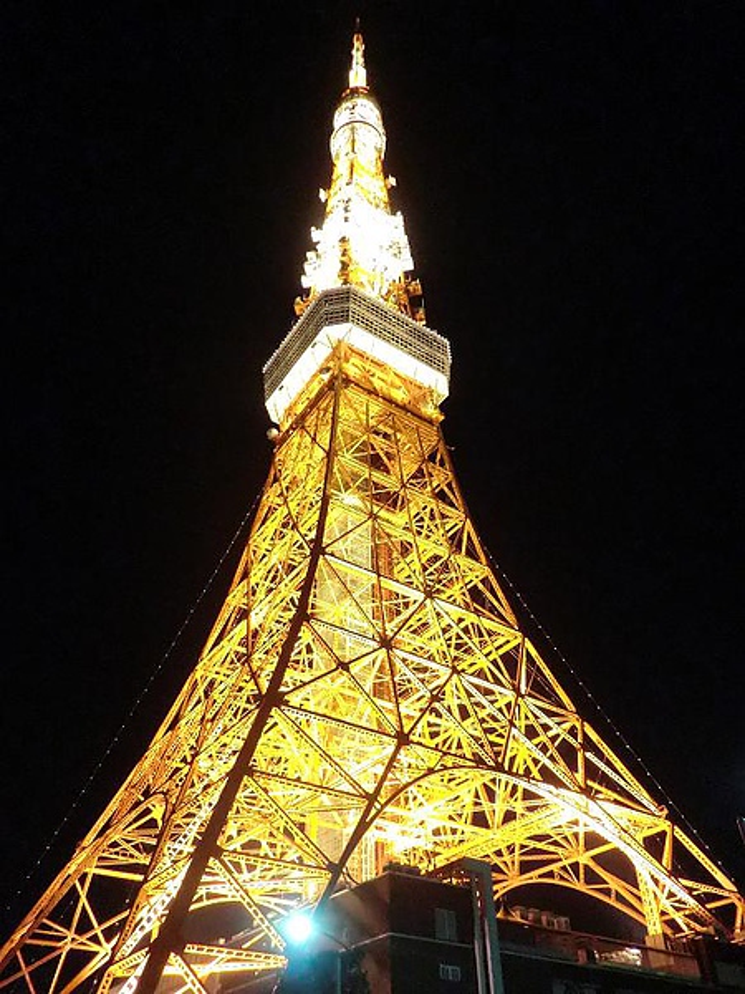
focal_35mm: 26
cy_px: 497
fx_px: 746
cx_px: 372
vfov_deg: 67.3
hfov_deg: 53.1
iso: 800
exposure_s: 1/20
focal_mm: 4.7
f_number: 2.8
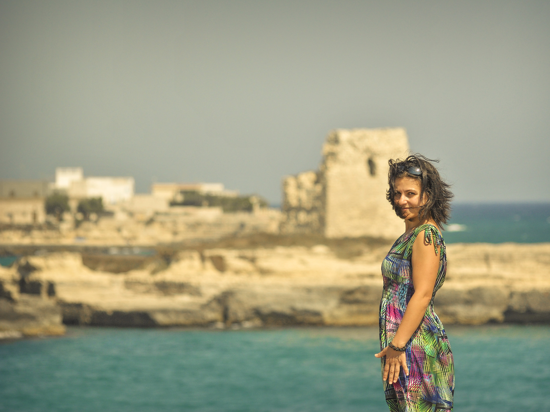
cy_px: 206
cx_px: 305
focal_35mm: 220
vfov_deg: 6.8
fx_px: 3488
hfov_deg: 9.0
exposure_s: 1/4000
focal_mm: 135
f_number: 4.2
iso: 200
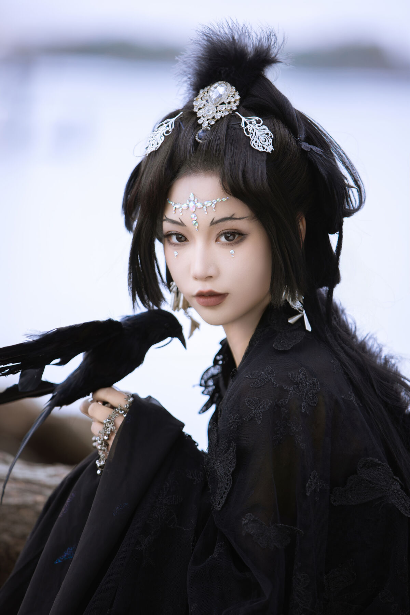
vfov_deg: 10.8
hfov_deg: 7.2
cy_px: 308
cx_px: 205
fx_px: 3246
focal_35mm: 190
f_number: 2.8
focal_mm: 190
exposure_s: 1/320
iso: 125
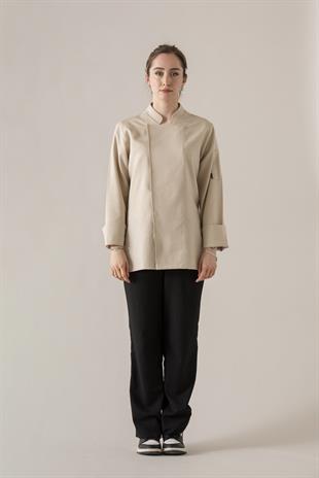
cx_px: 160
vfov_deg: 16.4
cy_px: 239
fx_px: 1659
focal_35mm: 125
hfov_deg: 11.0
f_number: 11
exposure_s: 1/160
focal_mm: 125
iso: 320
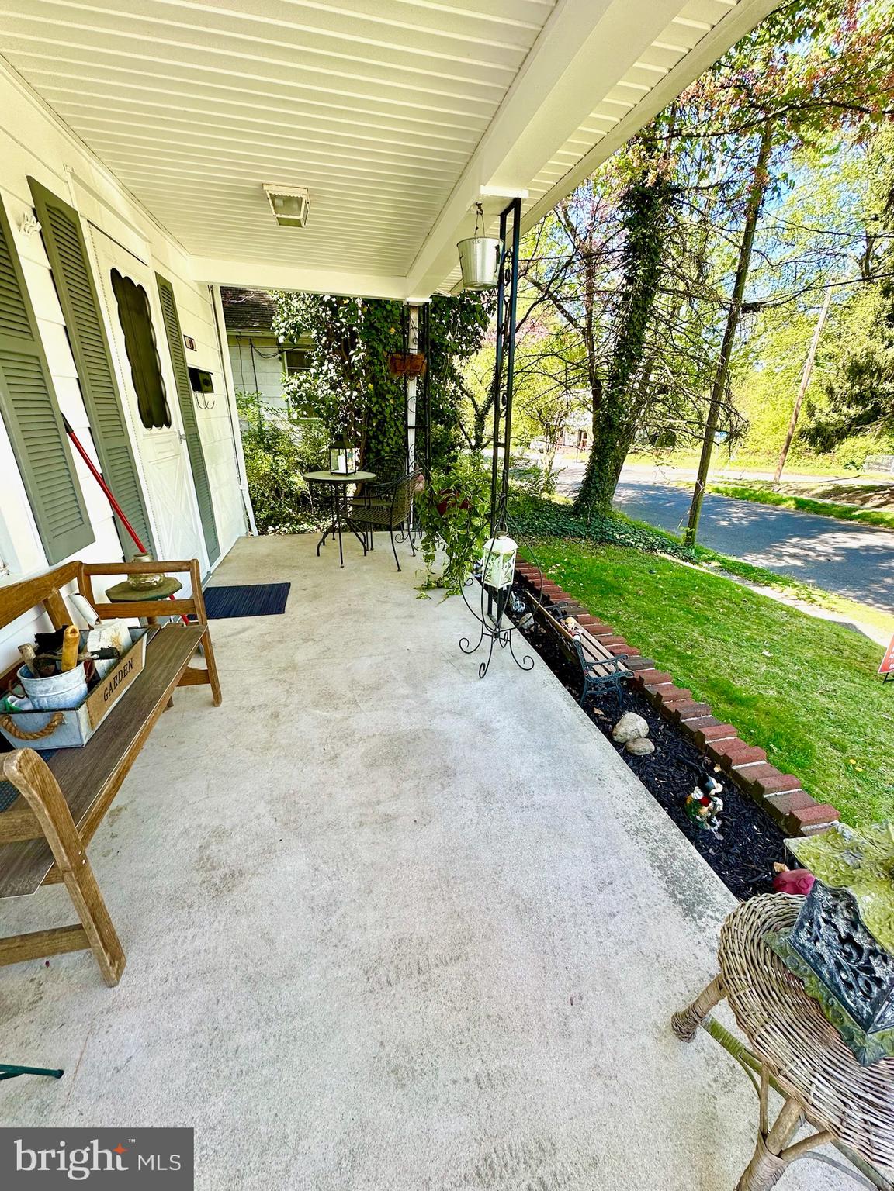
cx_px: 447
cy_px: 596
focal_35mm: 14
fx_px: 482
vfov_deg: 102.1
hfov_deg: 85.7
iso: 40
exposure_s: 1/147
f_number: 2.2
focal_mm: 2.22
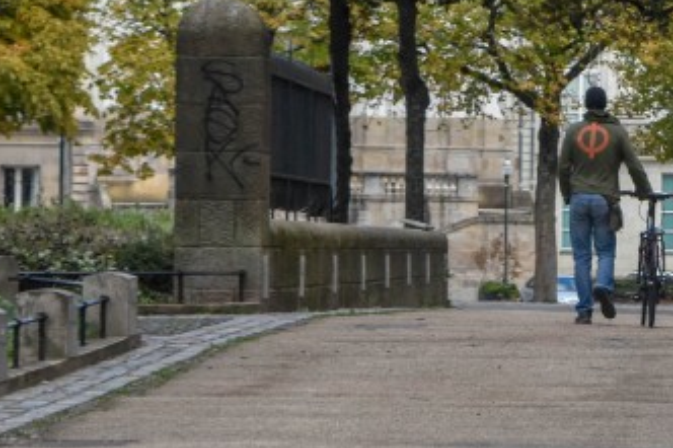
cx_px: 1030
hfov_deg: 7.5
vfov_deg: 5.1
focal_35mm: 269
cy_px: 158
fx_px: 5019
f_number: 5.6
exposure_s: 1/500
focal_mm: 55
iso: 800
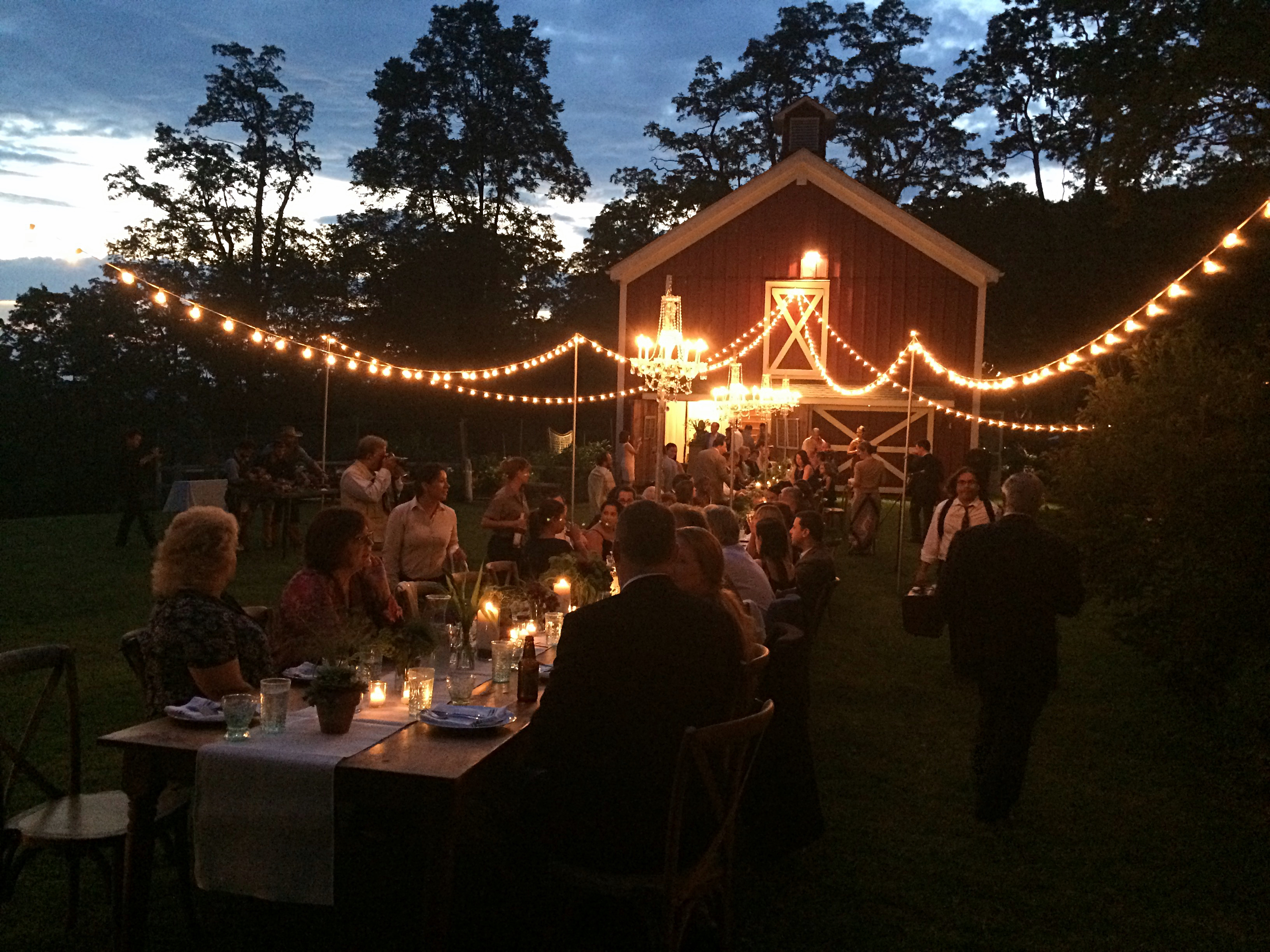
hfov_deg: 61.7
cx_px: 635
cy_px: 476
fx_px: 1064
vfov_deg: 48.2
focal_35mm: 29
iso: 320
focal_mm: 4.15
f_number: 2.2
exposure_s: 1/15
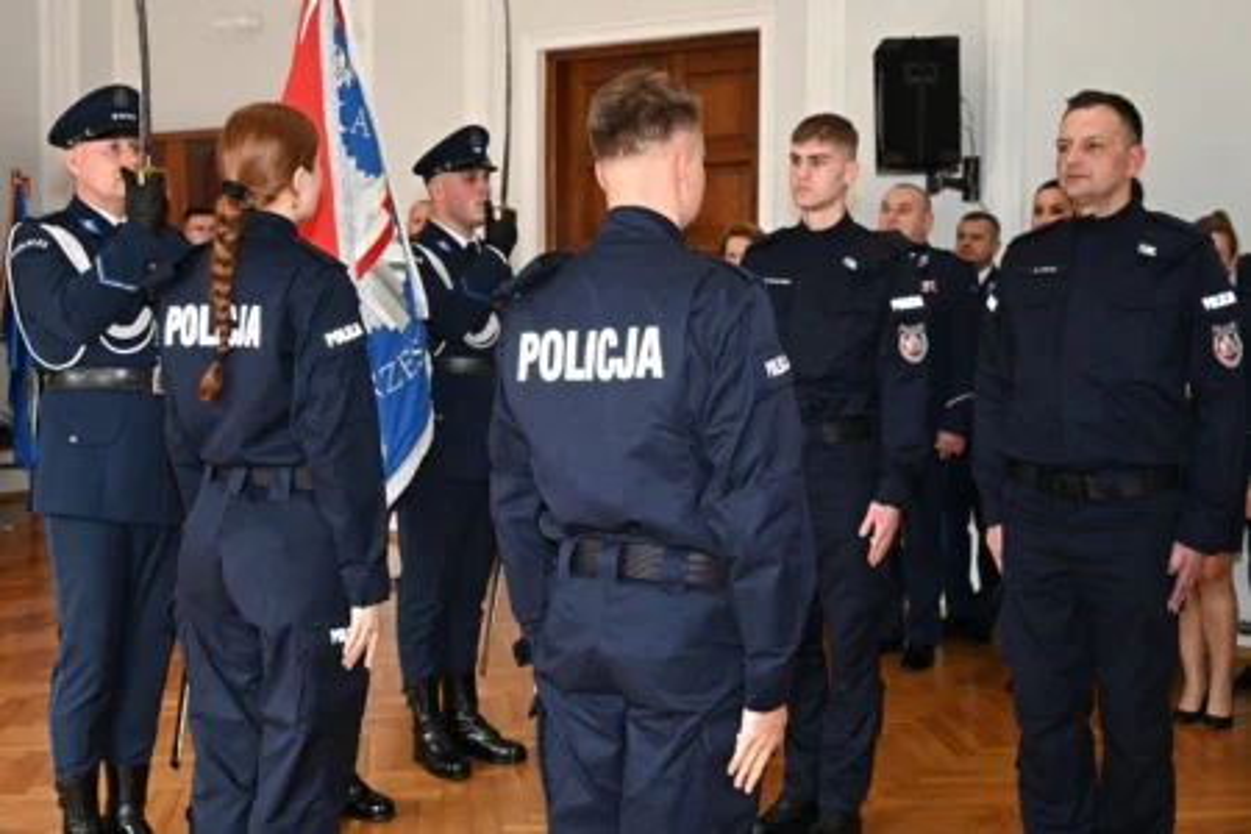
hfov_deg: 46.4
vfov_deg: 31.9
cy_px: 417
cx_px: 626
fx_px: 1459
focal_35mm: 42
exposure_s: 1/60
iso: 1250
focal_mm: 42
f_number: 6.3
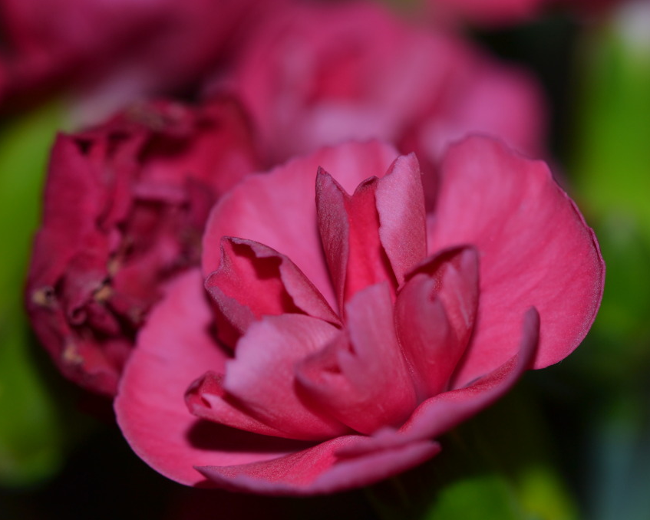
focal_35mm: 145
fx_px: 2782
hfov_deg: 13.3
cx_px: 371
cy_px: 261
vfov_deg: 10.7
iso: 100
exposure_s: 1/60
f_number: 8
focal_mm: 85
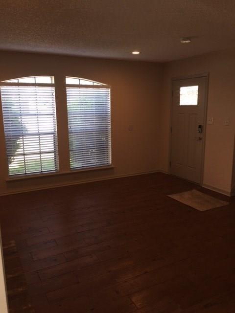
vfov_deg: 61.7
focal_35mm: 29
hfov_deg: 48.2
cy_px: 156
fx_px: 262
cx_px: 118
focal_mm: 4.15
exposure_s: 1/37
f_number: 2.2
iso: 32
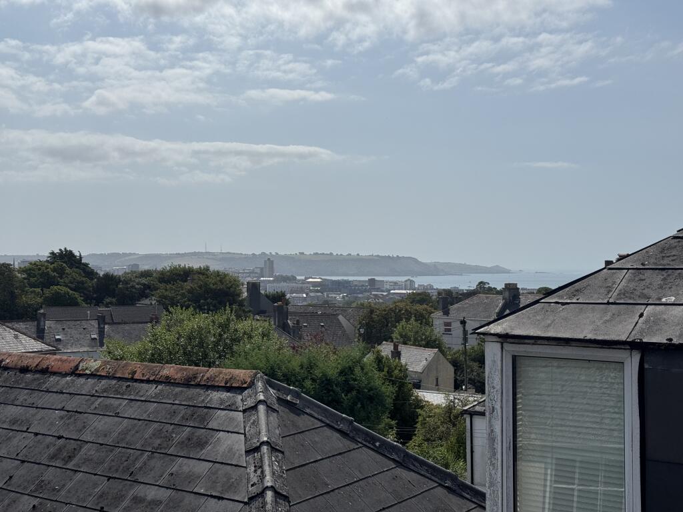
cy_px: 256
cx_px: 342
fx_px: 947
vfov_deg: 30.3
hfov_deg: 39.7
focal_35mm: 48
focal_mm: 6.76
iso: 50
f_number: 1.78
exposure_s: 1/15385
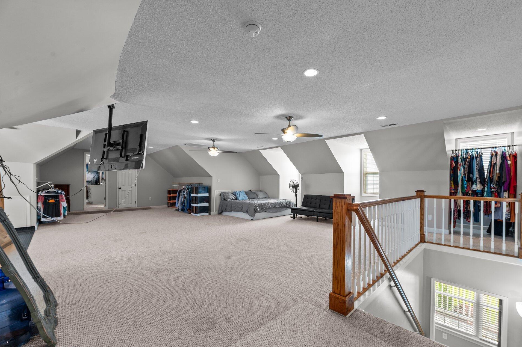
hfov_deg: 100.3
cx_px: 277
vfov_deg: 77.2
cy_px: 182
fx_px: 217
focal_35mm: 15
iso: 250
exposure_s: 1/4
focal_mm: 14
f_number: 8
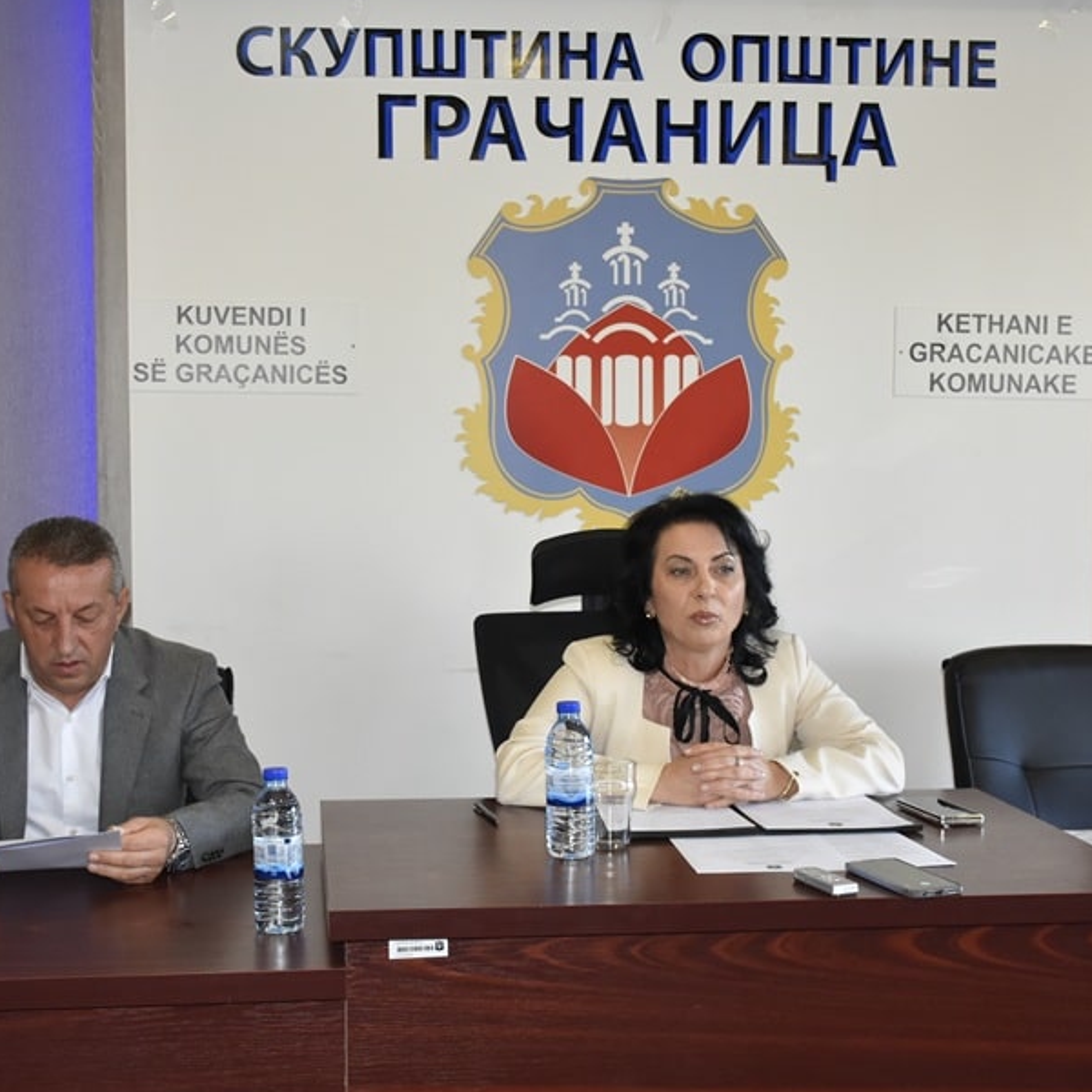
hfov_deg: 33.3
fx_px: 1820
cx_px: 464
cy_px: 554
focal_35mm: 51
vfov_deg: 33.4
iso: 1250
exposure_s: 1/100
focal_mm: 24
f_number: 5.6
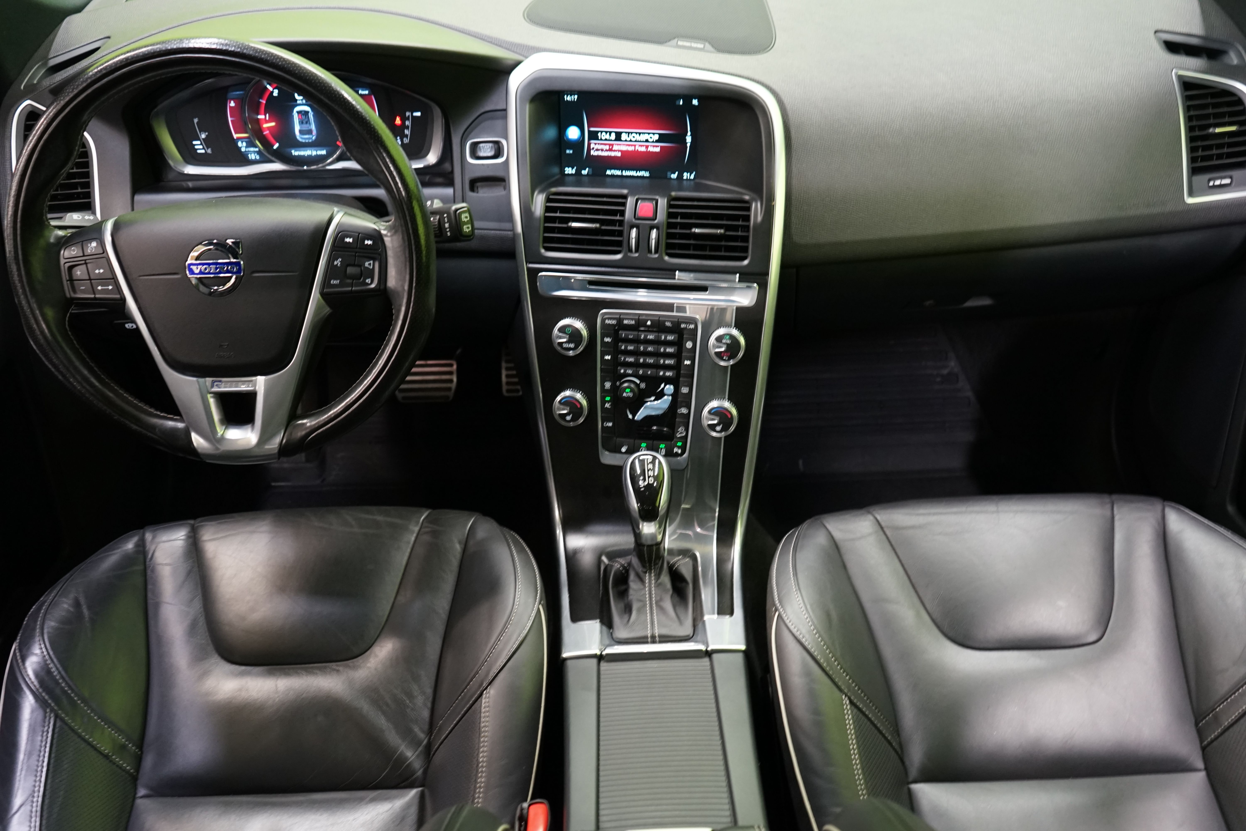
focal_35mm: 30
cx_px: 623
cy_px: 416
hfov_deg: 61.9
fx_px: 1038
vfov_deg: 43.6
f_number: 4.5
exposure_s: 1/25
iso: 2000
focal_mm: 30
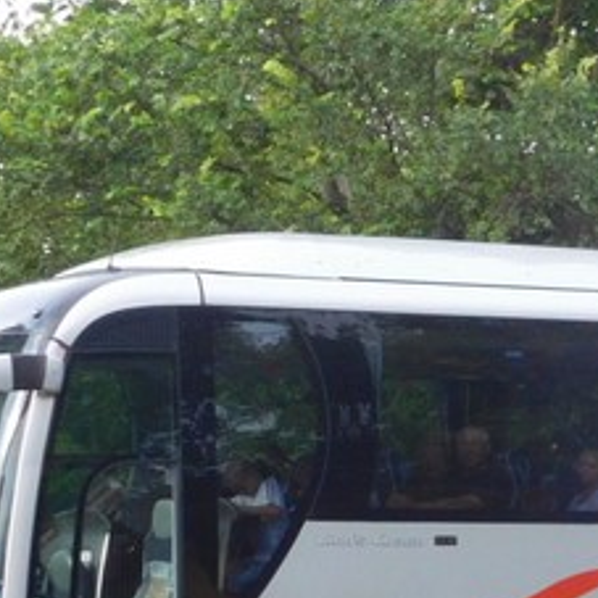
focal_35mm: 193
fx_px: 3772
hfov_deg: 8.9
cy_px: 367
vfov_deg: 9.1
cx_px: 811
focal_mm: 9.8
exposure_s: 1/250
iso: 180
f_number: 4.2
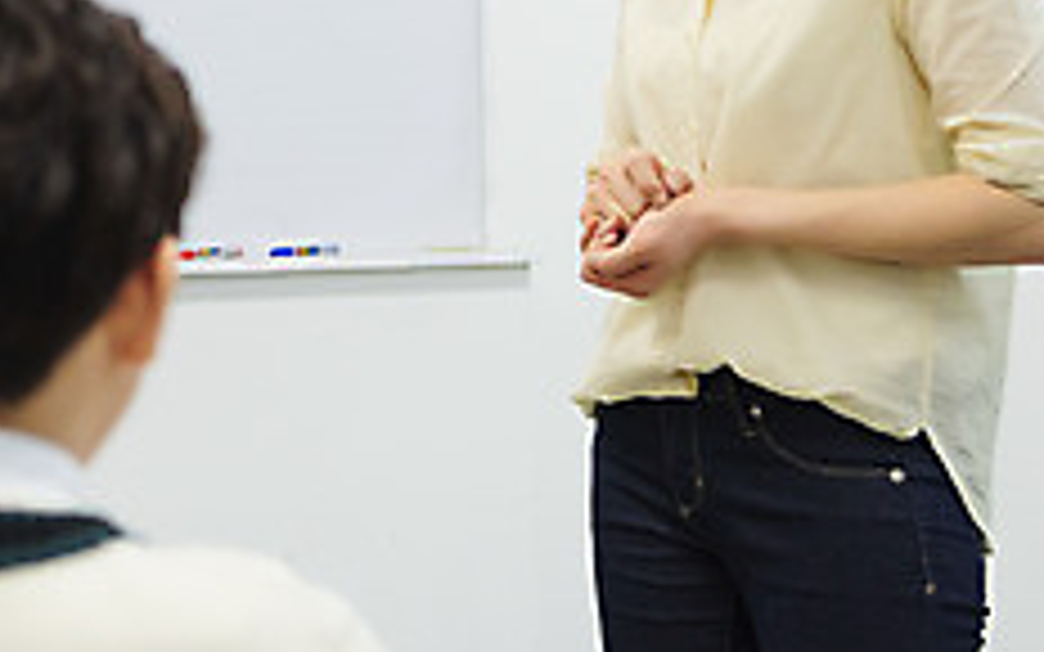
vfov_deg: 11.2
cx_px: 16
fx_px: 3300
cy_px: 18
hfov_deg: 17.6
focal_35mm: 116
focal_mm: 44
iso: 800
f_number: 2.8
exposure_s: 1/500
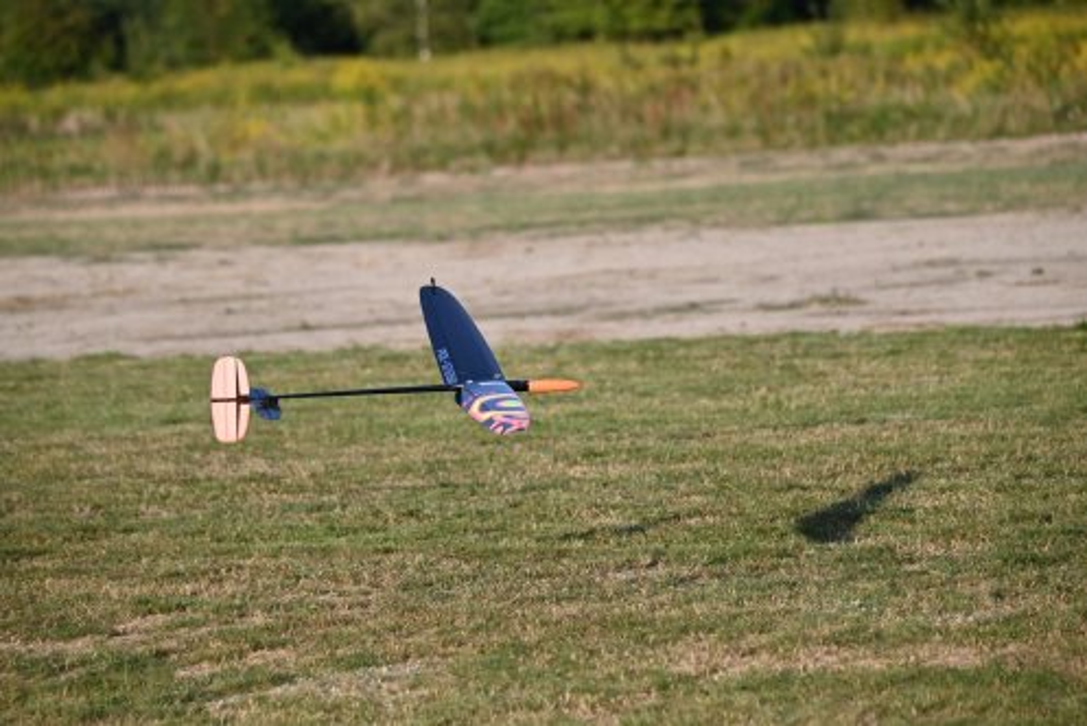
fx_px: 6344
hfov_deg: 9.8
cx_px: 544
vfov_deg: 6.6
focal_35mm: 210
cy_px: 363
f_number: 5.6
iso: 640
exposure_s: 1/2500
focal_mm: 210
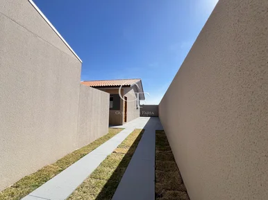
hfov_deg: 106.2
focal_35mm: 13
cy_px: 100
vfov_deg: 89.9
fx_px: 101
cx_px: 134
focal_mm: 1.57
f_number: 1.8
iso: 32
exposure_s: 1/1206
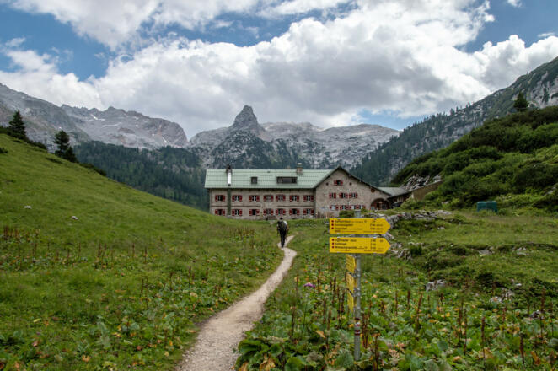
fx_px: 418
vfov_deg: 47.8
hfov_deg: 67.4
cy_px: 186
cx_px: 279
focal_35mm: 27
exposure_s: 1/500
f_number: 11
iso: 360
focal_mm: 18
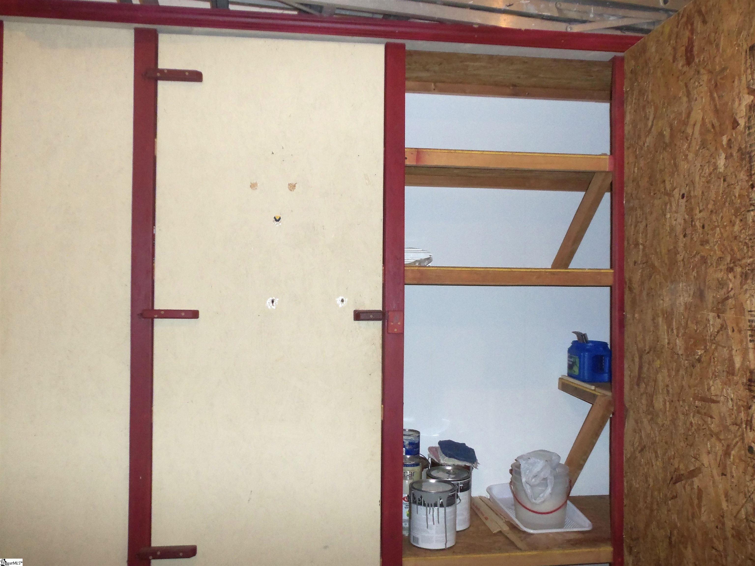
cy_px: 283
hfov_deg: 63.4
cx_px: 378
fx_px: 611
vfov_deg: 49.7
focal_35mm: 28
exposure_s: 1/60
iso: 200
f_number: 3.3
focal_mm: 5.1
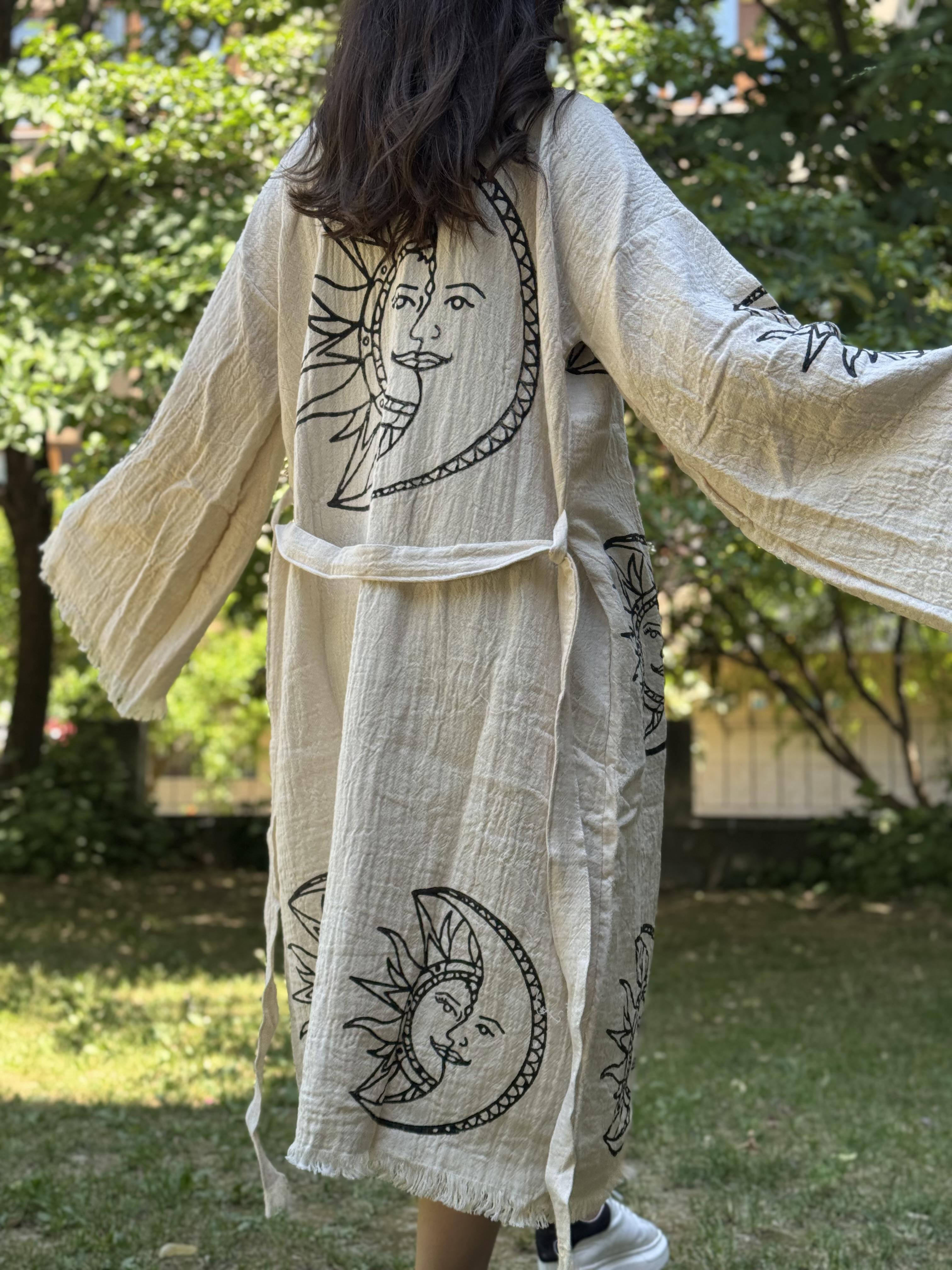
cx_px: 476
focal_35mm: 48
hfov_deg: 30.3
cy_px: 635
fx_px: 1760
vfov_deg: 39.7
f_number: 1.78
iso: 64
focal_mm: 6.76
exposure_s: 1/491
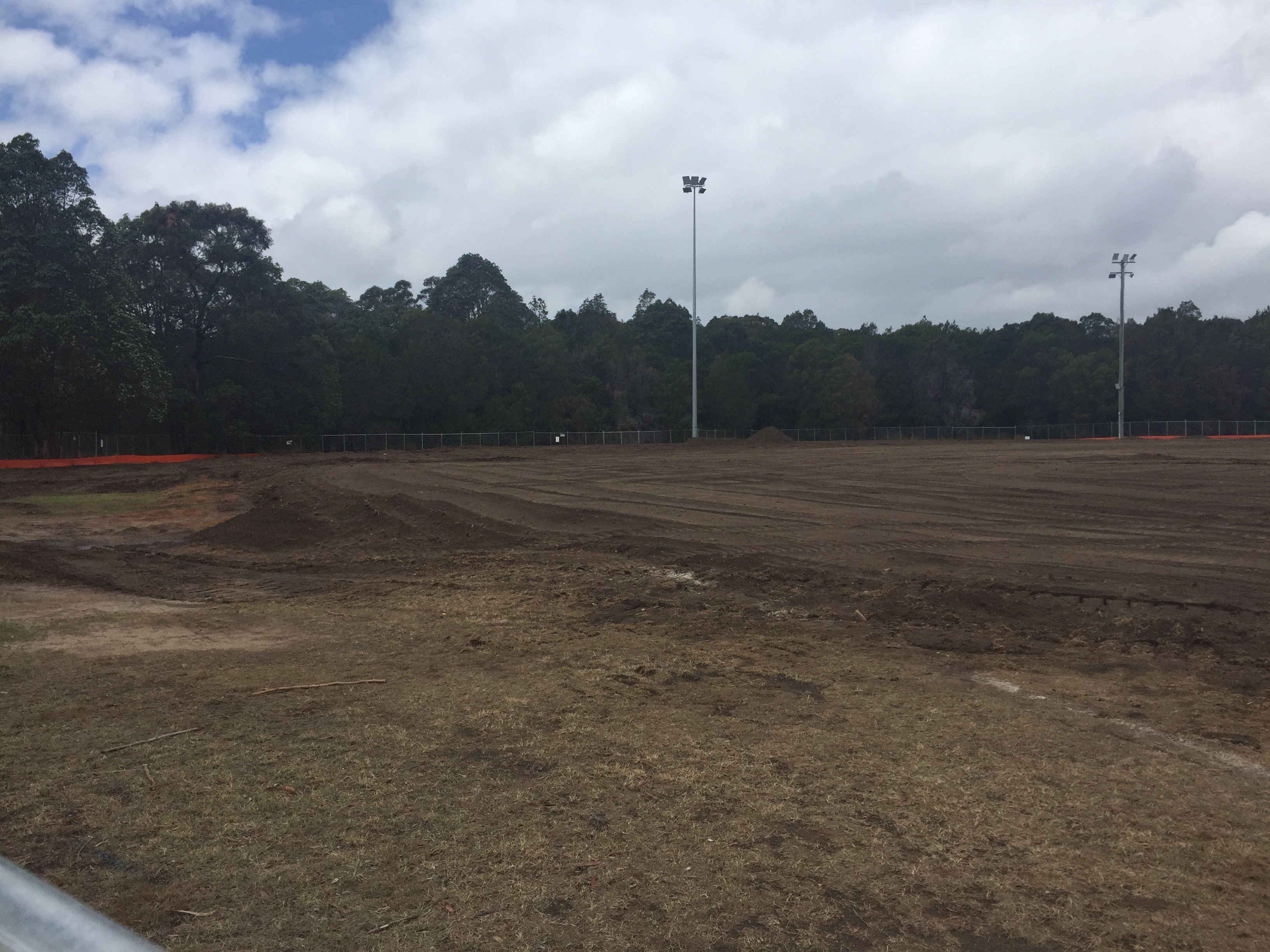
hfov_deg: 61.7
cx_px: 635
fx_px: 1064
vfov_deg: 48.2
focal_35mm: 29
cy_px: 476
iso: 32
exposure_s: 1/3968
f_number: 2.2
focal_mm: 4.15
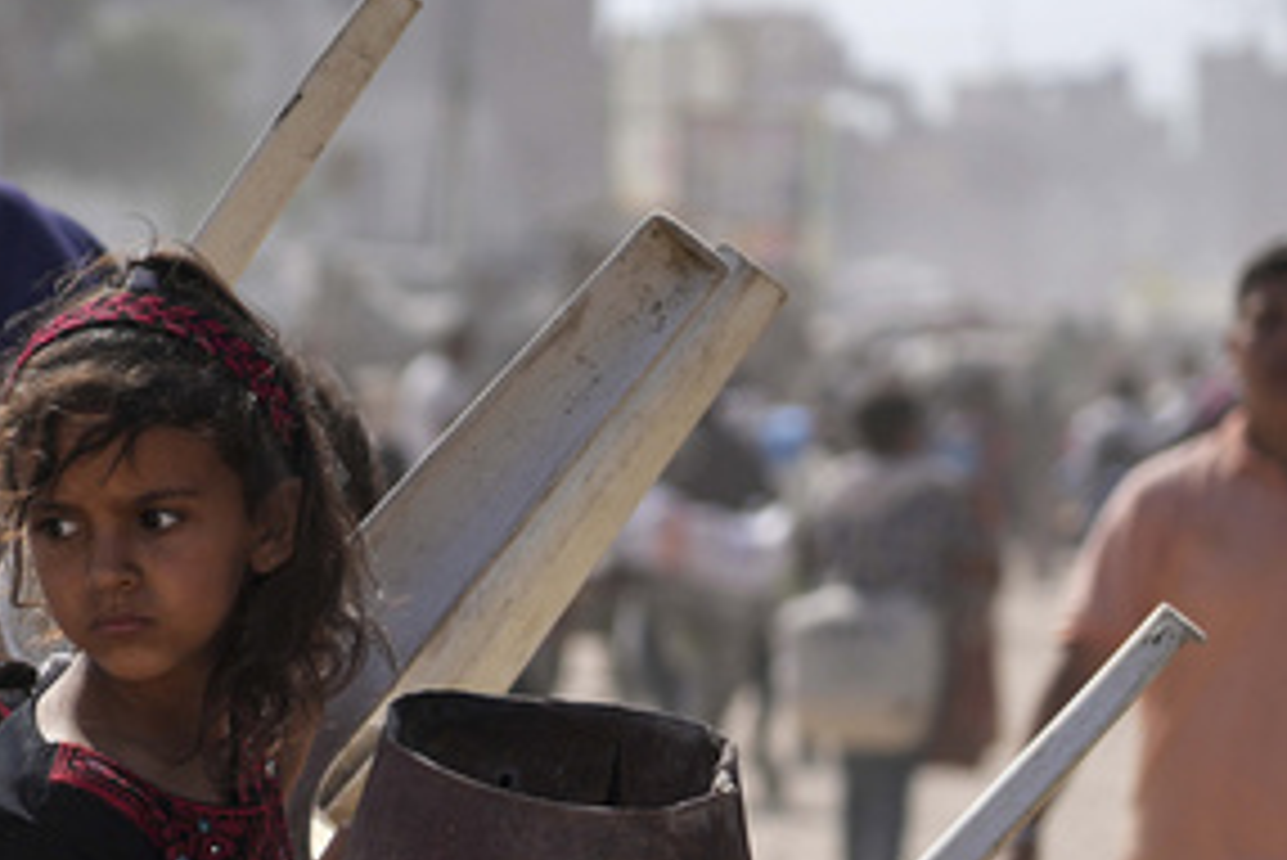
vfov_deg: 4.0
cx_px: -81
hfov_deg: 6.0
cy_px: 871
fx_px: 12161
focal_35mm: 340
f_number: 4
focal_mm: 95
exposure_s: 1/1600
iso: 125
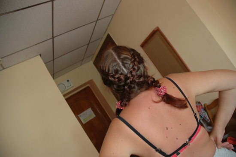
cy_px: 78
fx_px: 177
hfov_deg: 67.4
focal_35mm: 27
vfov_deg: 47.9
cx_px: 118
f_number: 3.5
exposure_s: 1/60
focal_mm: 18
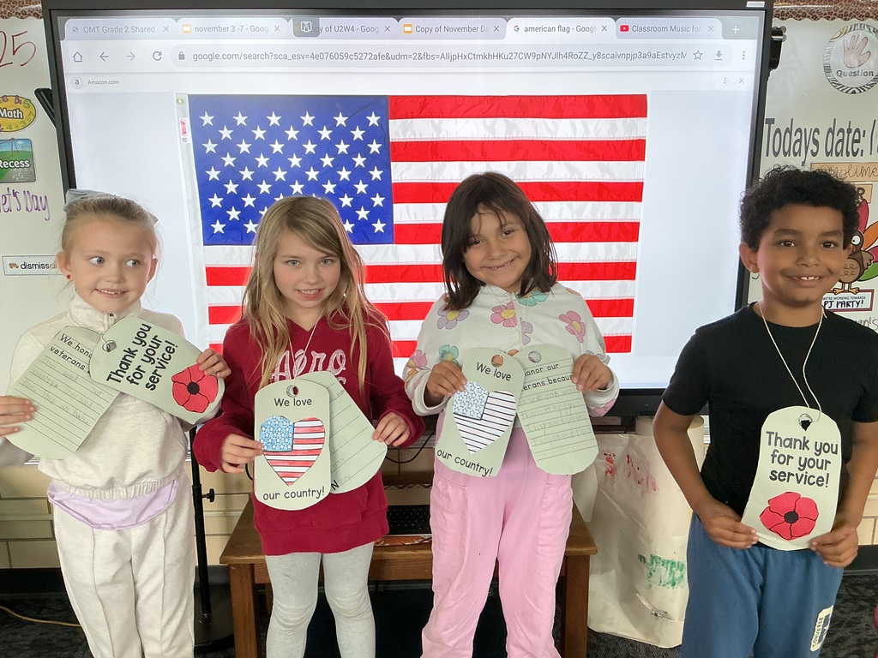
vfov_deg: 48.2
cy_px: 329
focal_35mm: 29
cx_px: 439
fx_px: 736
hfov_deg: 61.7
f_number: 1.8
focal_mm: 3
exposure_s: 1/60
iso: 64
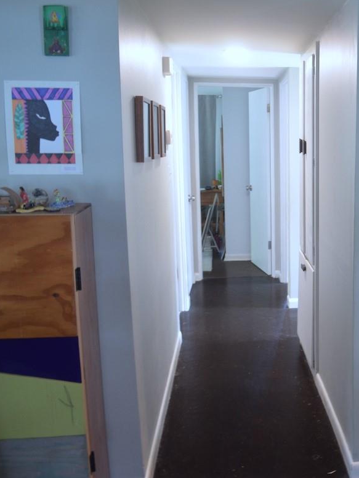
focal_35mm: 40
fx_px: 553
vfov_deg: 46.8
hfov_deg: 33.9
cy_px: 240
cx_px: 327
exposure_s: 1/5
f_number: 4.5
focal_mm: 18
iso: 800
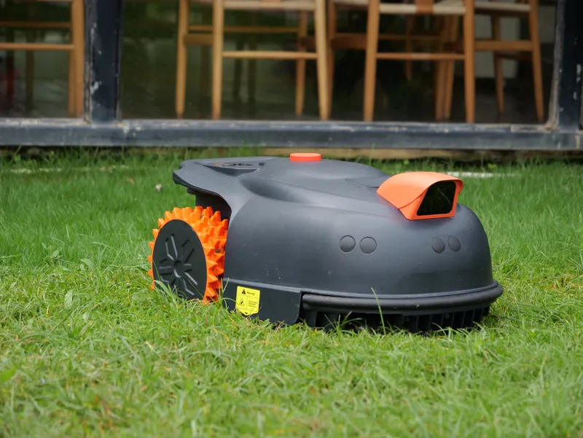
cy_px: 219
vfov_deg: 13.7
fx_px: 1820
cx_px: 292
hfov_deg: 18.2
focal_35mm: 108
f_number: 4
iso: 100
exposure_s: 1/250
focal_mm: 54
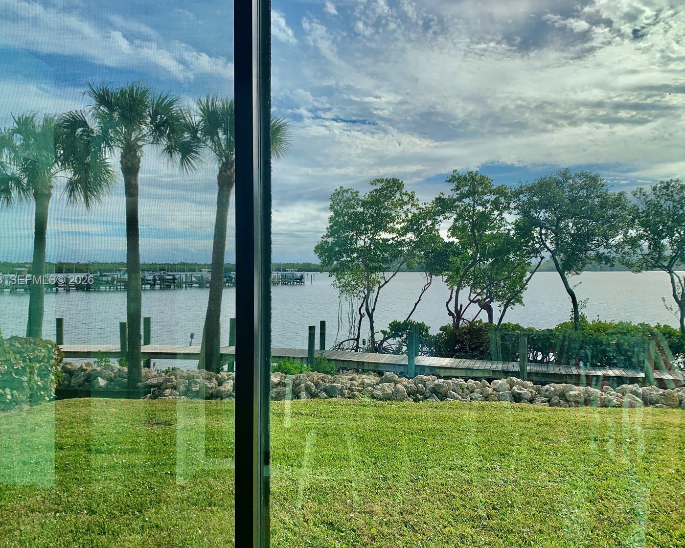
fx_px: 588
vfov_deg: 50.0
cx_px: 333
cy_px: 281
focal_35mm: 29
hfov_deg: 60.4
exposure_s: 1/3401
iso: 25
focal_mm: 4.25
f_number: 1.8
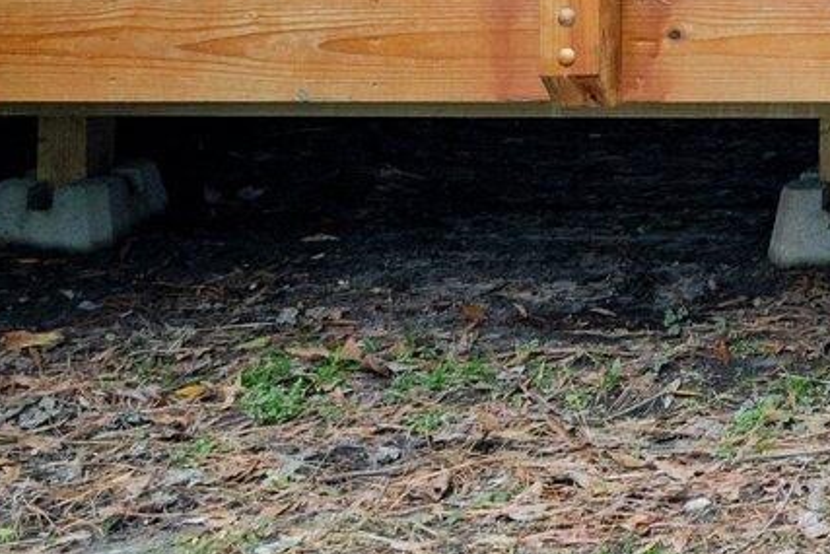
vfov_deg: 10.5
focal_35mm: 120
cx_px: 1814
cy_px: -543
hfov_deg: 13.7
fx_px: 2767
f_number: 8
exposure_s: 1/50
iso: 400
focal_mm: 25
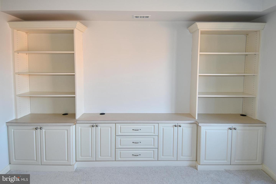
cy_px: 92
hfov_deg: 90.0
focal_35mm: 18
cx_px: 138
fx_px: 138
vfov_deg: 67.4
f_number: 4
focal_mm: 12
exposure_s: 1/60
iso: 200
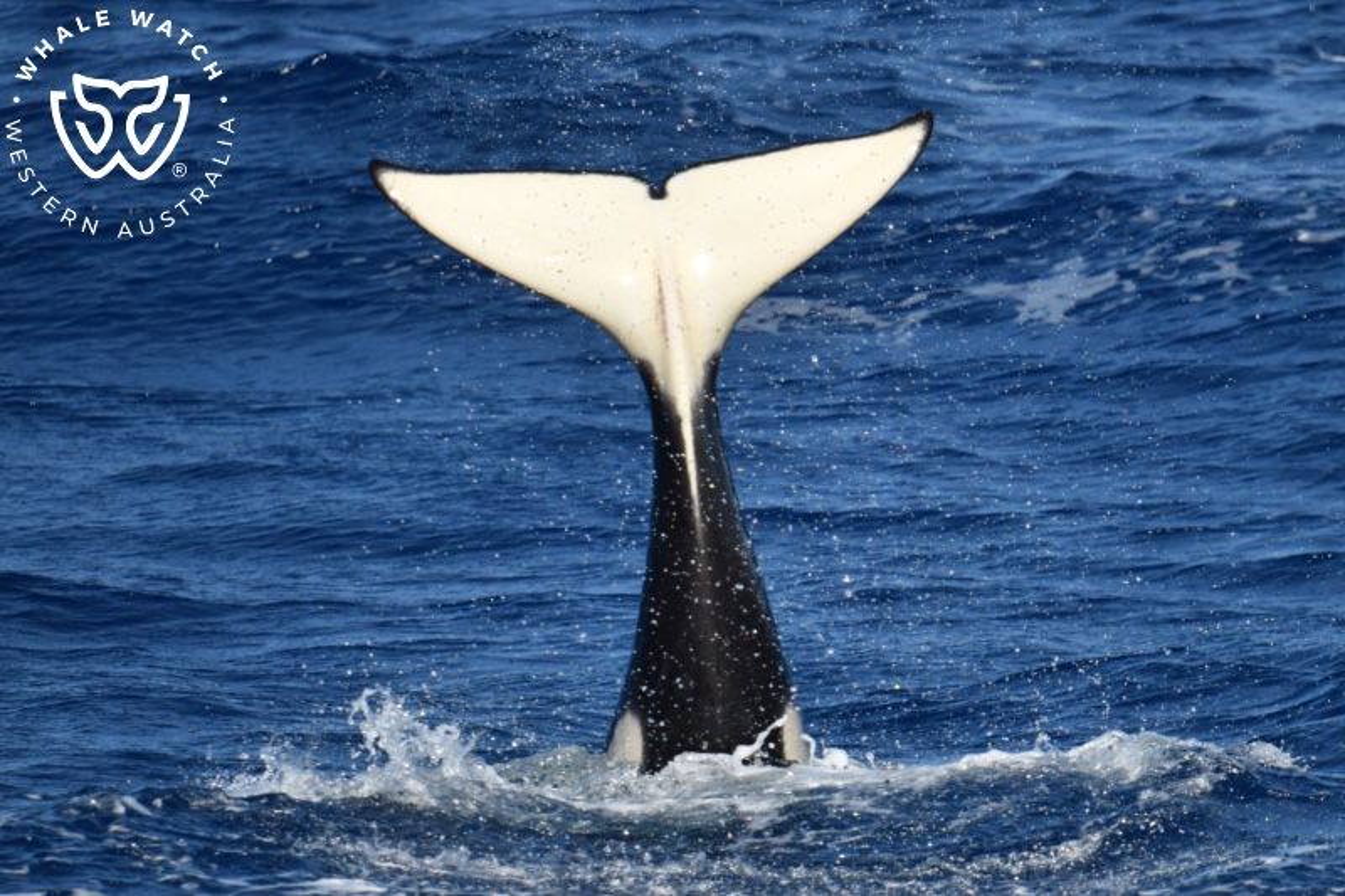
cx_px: 672
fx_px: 22411
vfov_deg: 2.3
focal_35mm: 600
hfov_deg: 3.4
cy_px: 448
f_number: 6.3
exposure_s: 1/8000
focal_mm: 600
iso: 1250
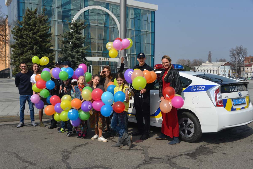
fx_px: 239
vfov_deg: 38.9
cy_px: 84
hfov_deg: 55.8
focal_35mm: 34
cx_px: 126
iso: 100
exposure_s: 1/320
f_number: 9
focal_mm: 34
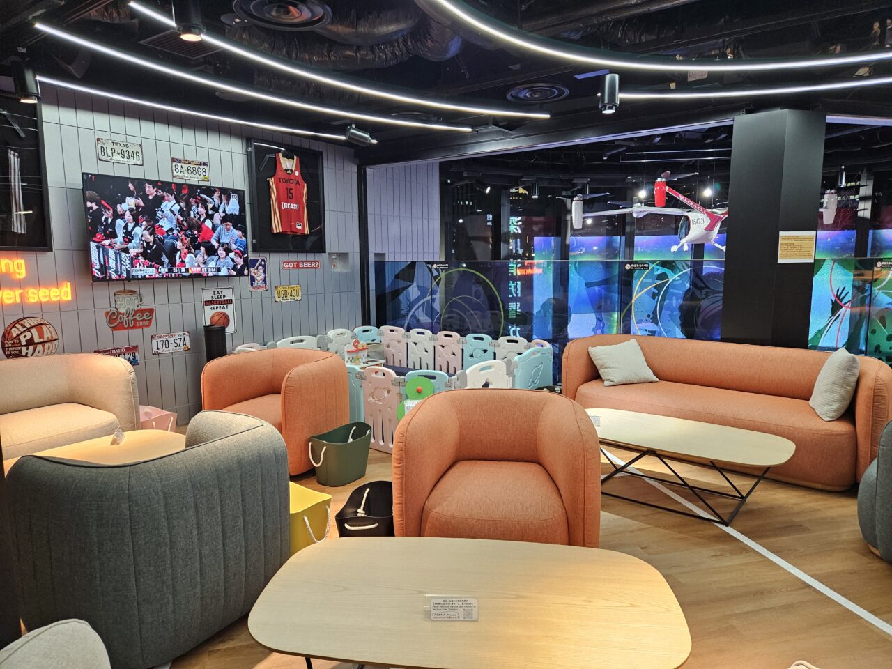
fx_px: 593
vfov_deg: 58.9
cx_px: 446
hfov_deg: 73.9
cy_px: 334
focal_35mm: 23
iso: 400
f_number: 1.8
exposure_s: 1/100
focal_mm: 5.4
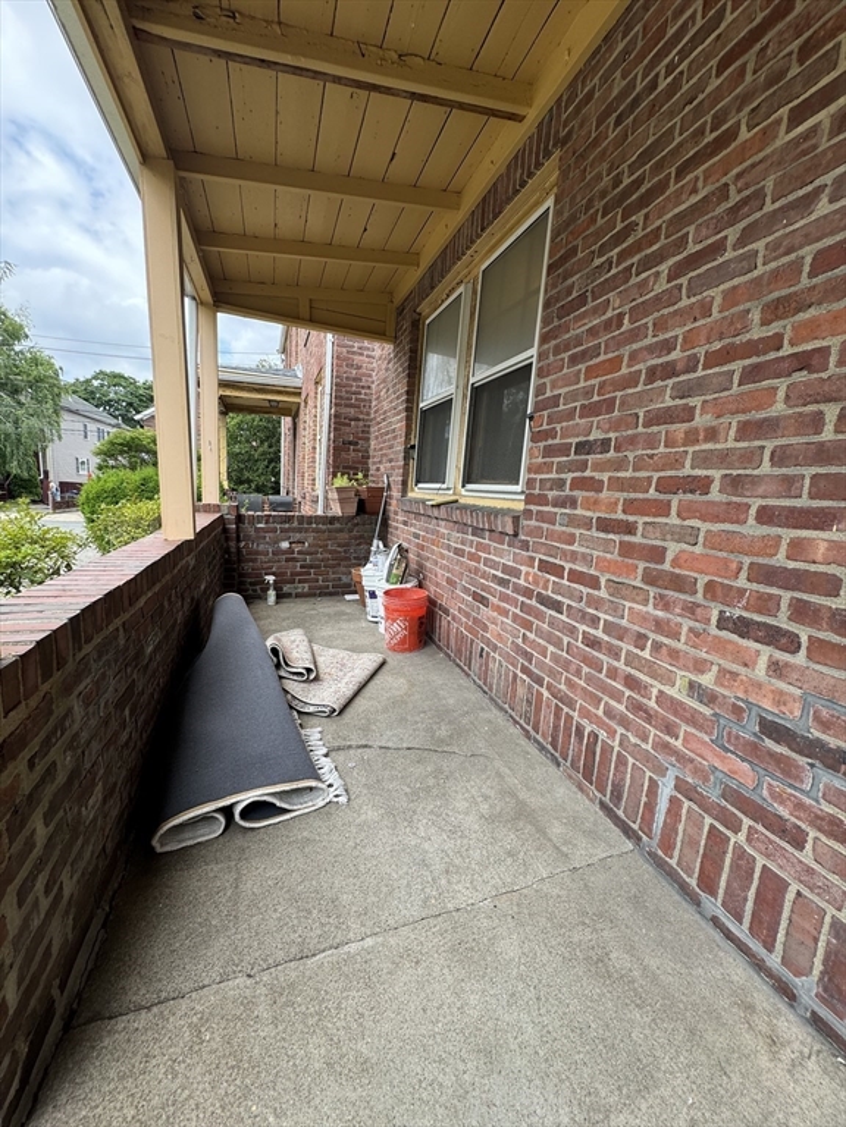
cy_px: 564
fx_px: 456
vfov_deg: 102.1
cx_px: 423
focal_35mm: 14
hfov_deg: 85.7
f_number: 2.2
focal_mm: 2.22
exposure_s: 1/321
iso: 40
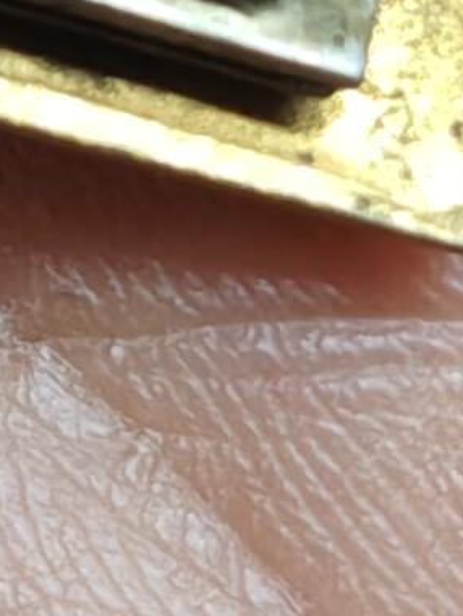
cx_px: -337
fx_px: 4296
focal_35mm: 241
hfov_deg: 6.1
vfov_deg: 8.1
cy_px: -152
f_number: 1.88
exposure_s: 1/50
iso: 846
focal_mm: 4.84
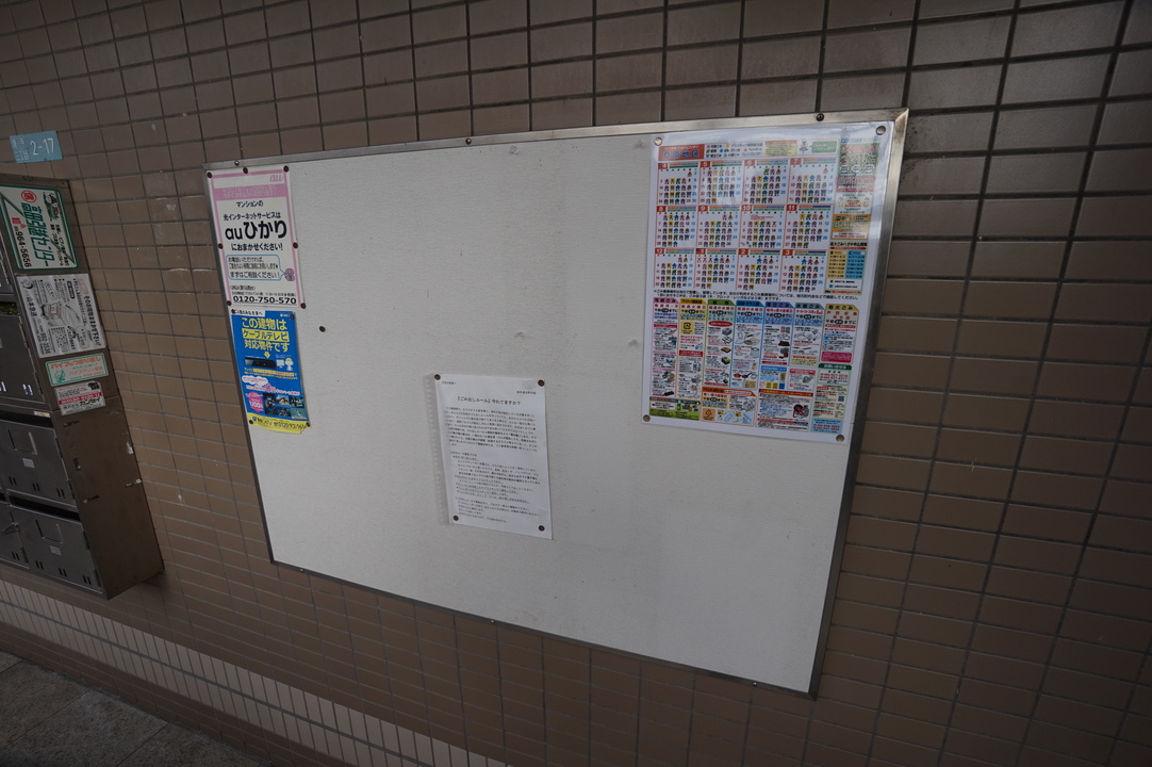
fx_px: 480
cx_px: 576
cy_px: 384
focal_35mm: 15
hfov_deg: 100.4
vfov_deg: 77.3
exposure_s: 1/125
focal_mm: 10
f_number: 6.3
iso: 100
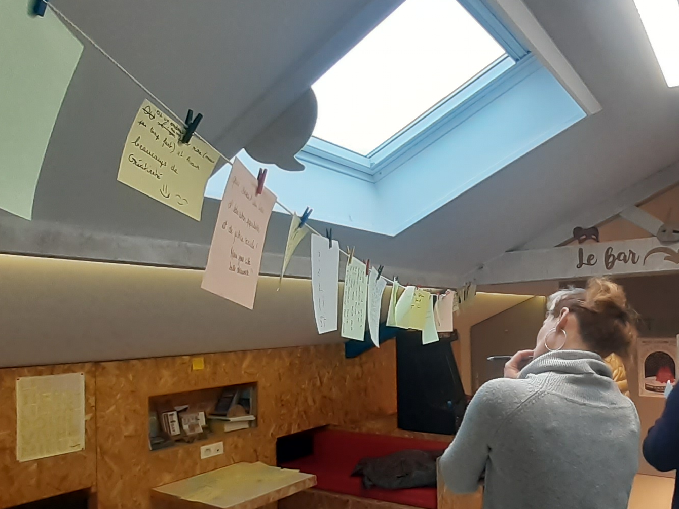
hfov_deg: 66.9
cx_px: 468
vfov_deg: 54.6
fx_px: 490
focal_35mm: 25
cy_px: 296
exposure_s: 1/50
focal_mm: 1.13
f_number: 2.2
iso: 80
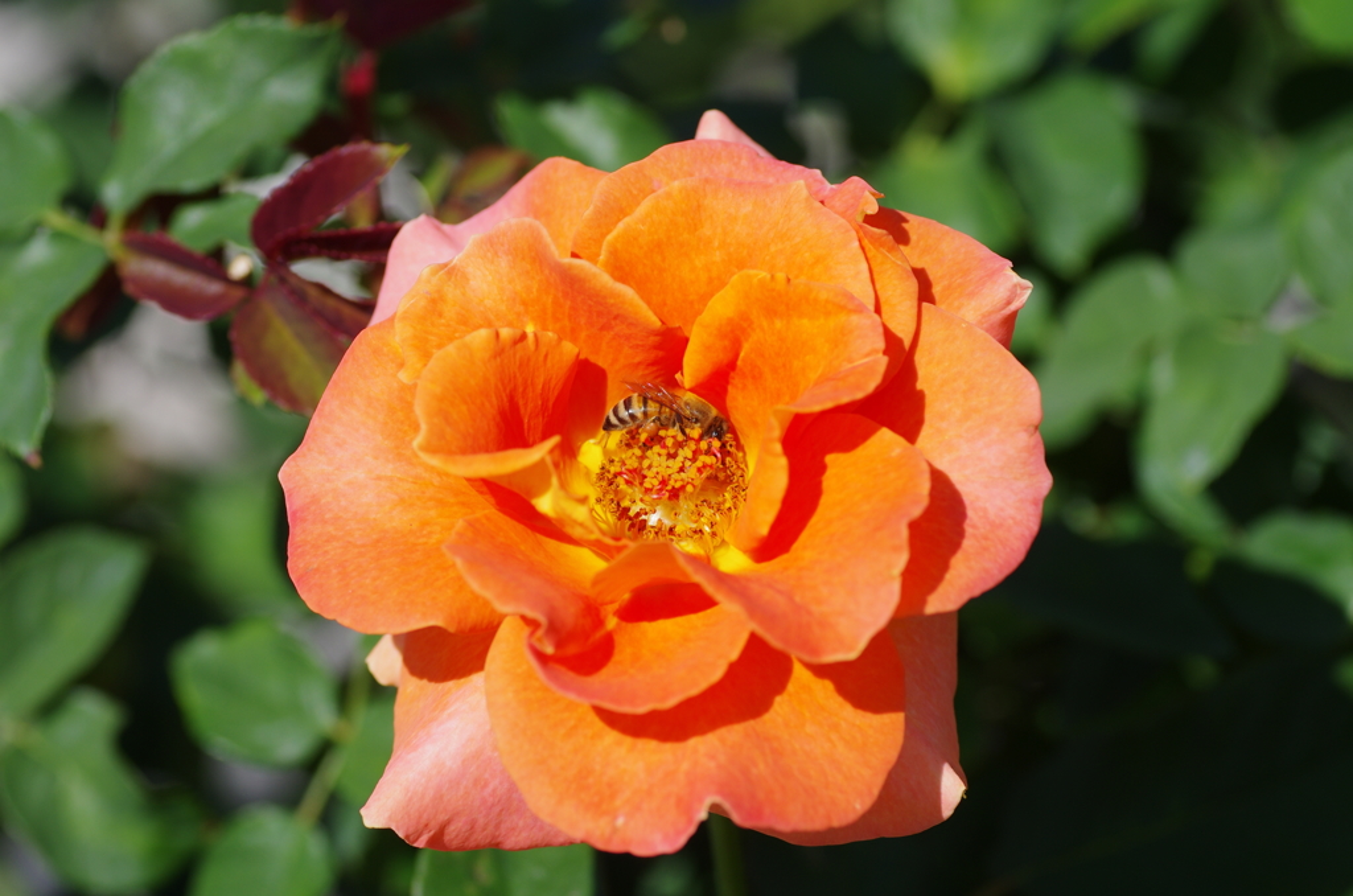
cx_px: 676
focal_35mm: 135
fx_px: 5063
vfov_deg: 10.1
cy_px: 448
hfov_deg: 15.2
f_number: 5.6
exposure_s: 1/1000
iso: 200
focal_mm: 90
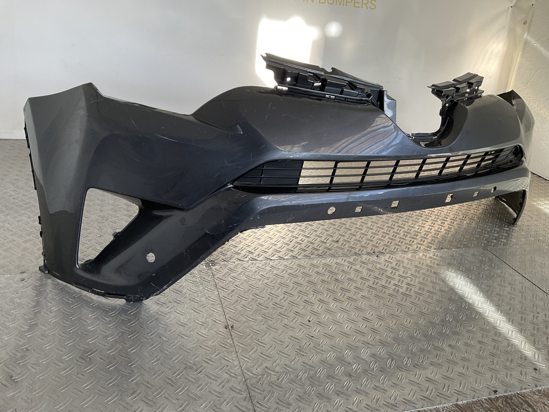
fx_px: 460
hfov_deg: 61.7
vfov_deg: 48.2
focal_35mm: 29
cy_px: 206
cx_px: 274
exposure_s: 1/109
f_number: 1.8
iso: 16
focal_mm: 3
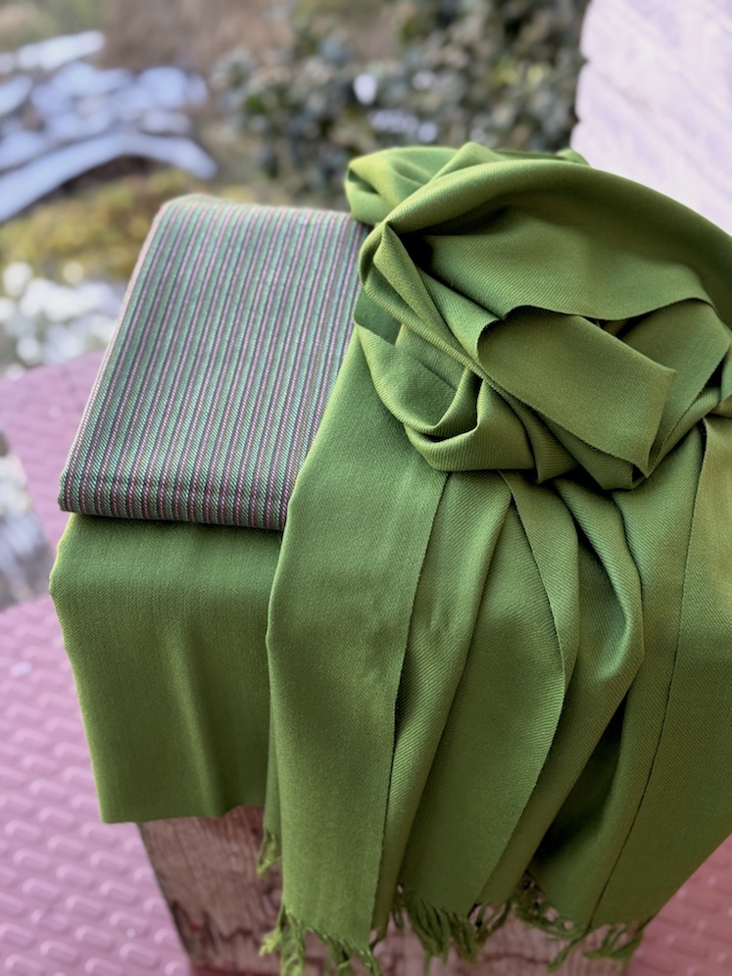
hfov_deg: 30.3
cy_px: 488
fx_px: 1353
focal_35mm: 48
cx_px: 366
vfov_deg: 39.7
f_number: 1.78
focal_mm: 6.76
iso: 64
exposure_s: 1/172
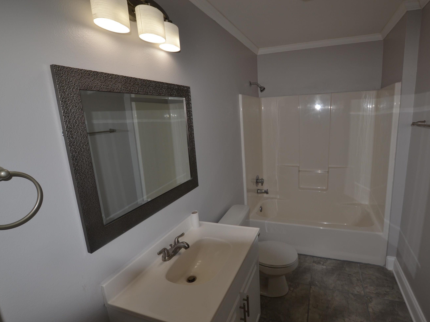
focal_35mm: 17
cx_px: 241
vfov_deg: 74.7
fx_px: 211
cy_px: 163
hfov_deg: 90.6
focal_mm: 10
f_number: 8
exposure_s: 1/60
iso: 100
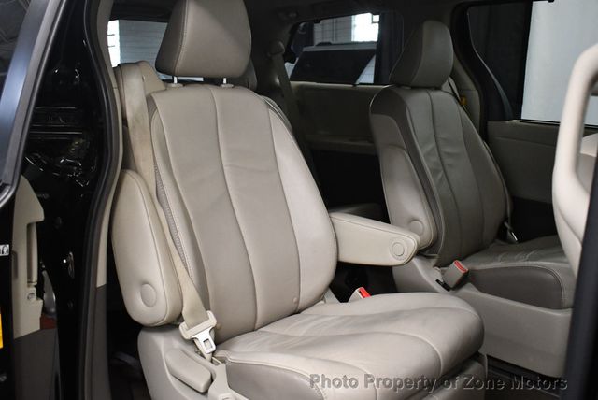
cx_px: 299
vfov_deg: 36.9
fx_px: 599
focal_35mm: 36
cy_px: 200
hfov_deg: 53.1
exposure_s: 1/125
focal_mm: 18
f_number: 3.5
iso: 2200
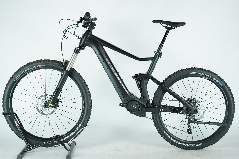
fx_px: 378
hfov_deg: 35.1
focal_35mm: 57
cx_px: 120
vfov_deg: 23.8
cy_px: 80
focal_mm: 57
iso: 2000
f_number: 5
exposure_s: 1/200
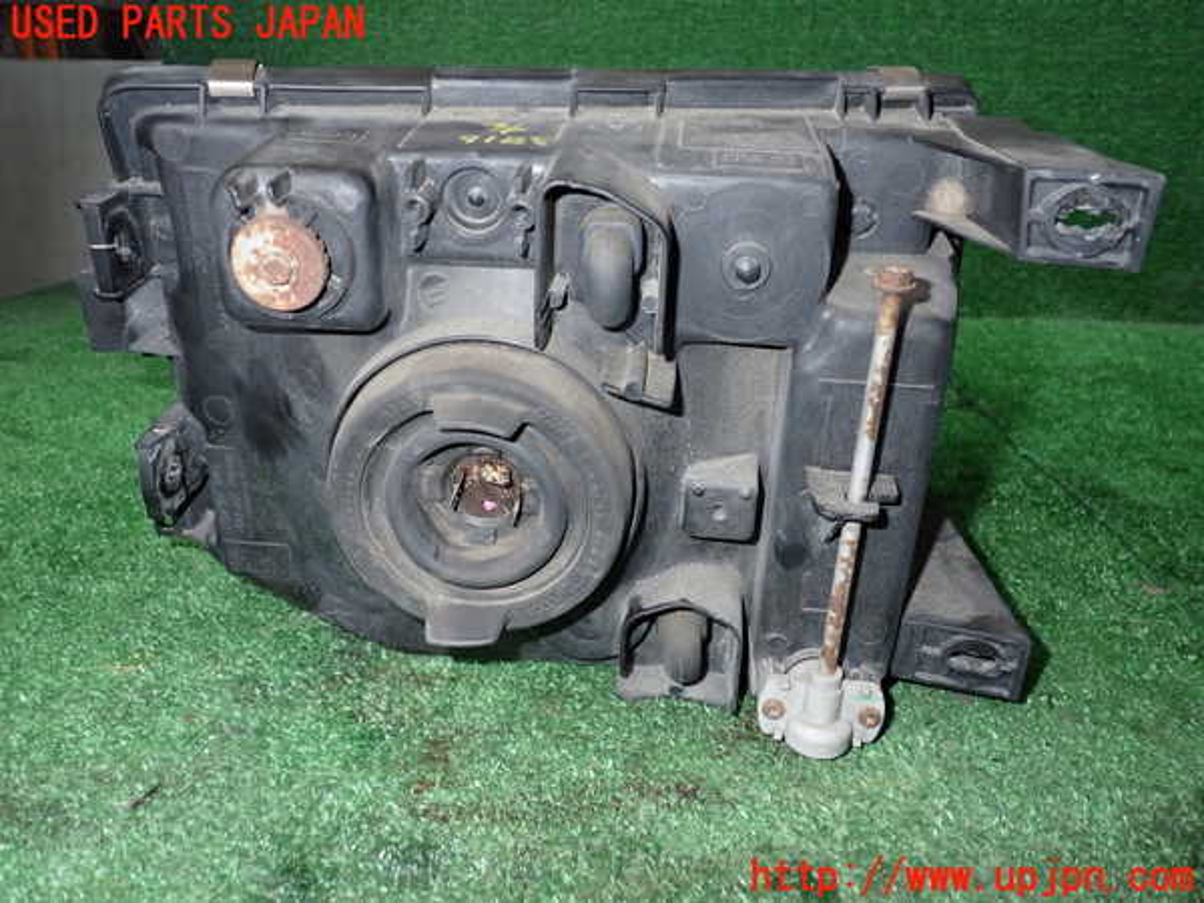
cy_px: 452
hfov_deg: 60.0
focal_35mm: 30
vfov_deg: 46.8
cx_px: 602
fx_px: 1043
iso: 250
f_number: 6.3
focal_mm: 5.4
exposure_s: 1/30
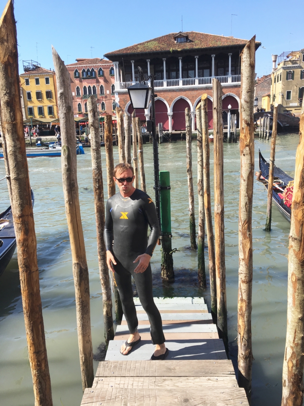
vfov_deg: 61.7
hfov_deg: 48.2
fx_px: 340
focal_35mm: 29
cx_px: 152
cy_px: 203
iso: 25
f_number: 2.2
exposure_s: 1/974
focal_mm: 4.15
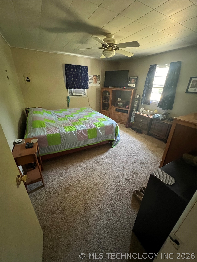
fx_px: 99
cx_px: 98
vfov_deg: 106.2
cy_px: 131
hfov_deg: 89.9
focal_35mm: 13
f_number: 1.8
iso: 1250
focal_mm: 1.57
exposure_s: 1/40
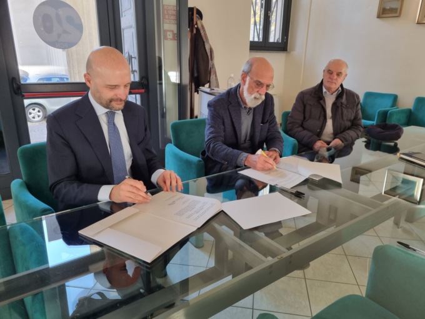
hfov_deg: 67.3
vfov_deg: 53.1
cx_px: 212
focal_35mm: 26
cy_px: 160
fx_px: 319
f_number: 1.8
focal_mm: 5.4
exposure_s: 1/100
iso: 160
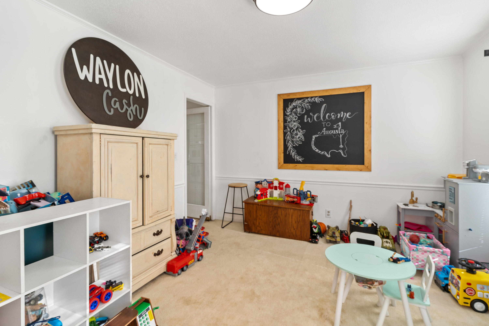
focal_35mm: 17
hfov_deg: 93.3
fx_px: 231
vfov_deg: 70.4
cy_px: 163
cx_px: 244
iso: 400
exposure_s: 1/5
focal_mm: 17
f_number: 8
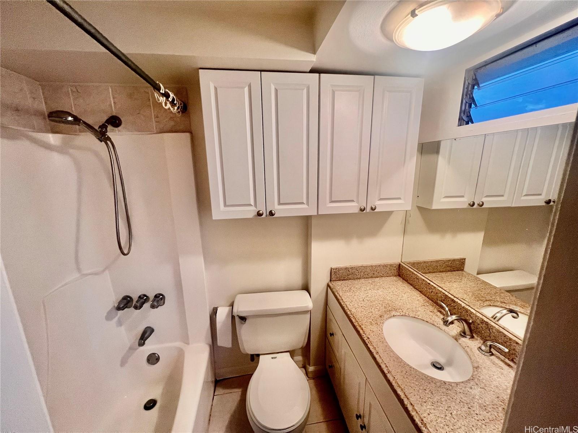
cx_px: 289
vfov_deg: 89.9
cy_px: 216
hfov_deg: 106.2
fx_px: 217
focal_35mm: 13
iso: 200
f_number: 1.8
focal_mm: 1.57
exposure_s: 1/120
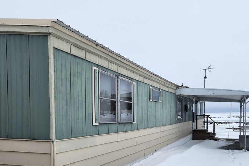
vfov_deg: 35.9
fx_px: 249
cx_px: 144
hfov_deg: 52.9
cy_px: 129
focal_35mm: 36
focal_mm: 5.4
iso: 20
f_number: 1.8
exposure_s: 1/2027
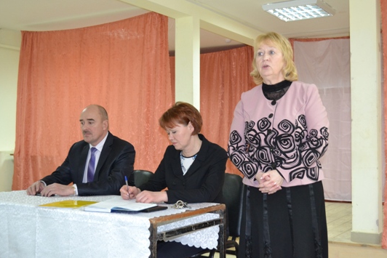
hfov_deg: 44.4
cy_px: 122
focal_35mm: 44
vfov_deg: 30.5
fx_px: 473
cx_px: 210
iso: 2000
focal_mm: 26
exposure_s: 1/60
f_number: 4.2
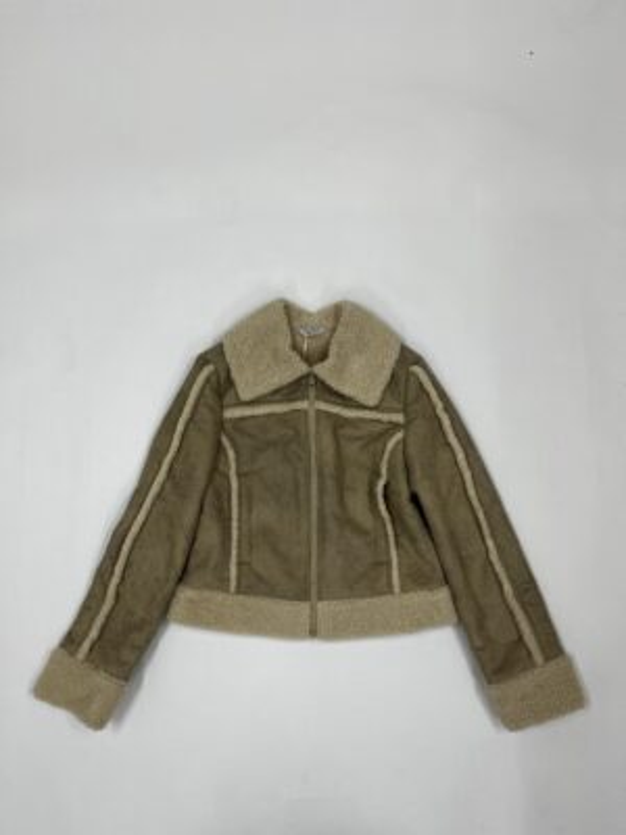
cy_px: 418
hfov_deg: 53.1
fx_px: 627
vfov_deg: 67.3
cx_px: 313
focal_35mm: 26
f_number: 1.6
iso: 64
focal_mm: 5.1
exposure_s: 1/100
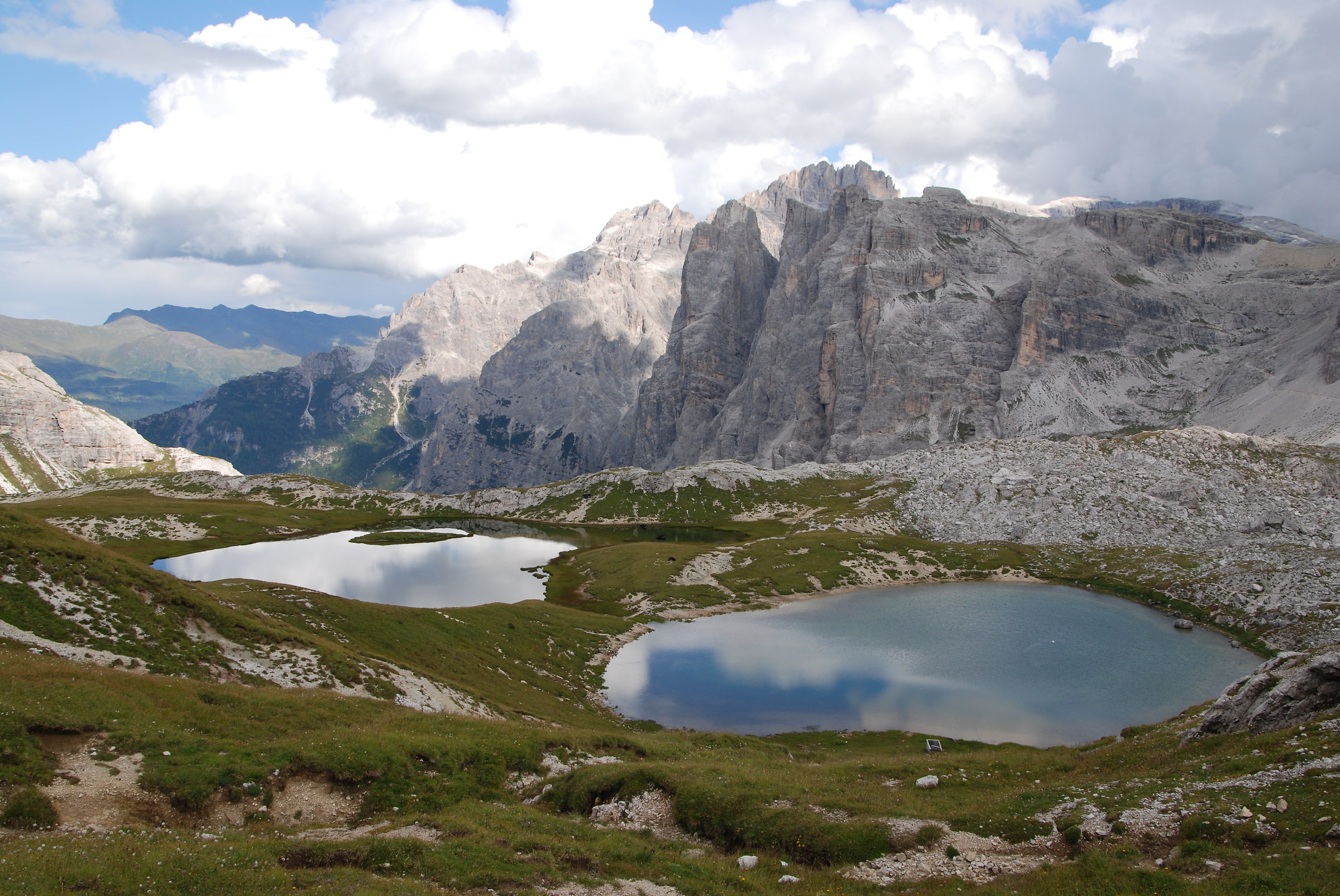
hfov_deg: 57.2
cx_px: 670
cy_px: 448
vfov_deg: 40.1
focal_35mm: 33
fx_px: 1230
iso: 200
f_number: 9
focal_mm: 22
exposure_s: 1/320
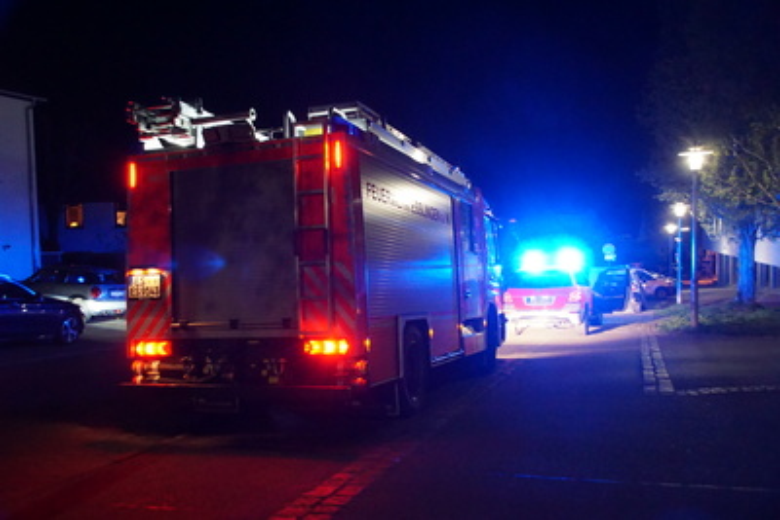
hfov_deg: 57.2
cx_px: 390
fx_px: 715
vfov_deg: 40.0
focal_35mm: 33
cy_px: 260
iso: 5000
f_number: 5
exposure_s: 1/15
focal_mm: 22
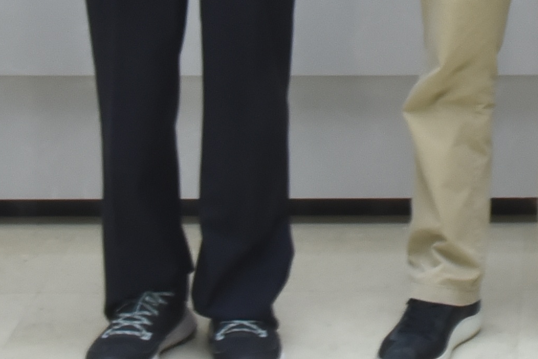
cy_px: -491
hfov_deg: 12.2
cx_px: 699
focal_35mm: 164
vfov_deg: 7.8
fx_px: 2452
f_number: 22
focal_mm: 28
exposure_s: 1/13
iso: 1600
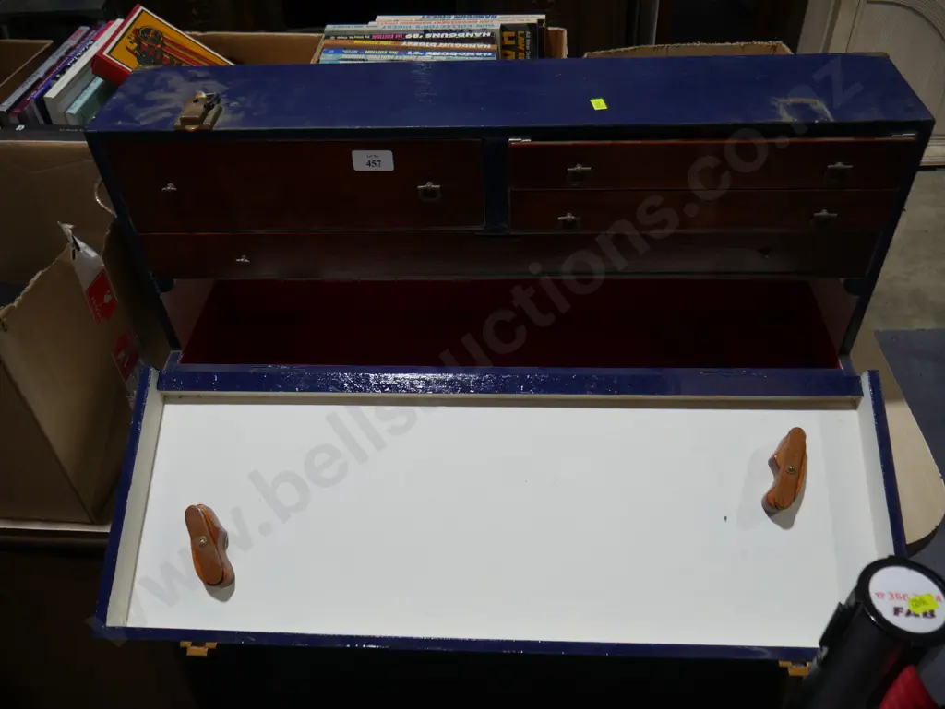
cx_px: 472
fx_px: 765
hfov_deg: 63.4
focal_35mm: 28
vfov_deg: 49.8
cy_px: 354
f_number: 3.5
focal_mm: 14
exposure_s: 1/125
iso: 200
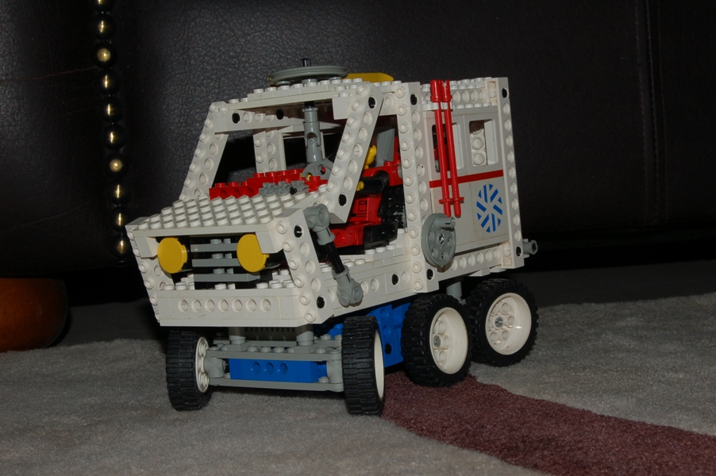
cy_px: 238
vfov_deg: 20.1
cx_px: 358
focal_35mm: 68
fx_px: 1341
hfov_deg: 29.9
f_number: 16
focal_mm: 45
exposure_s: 1/60
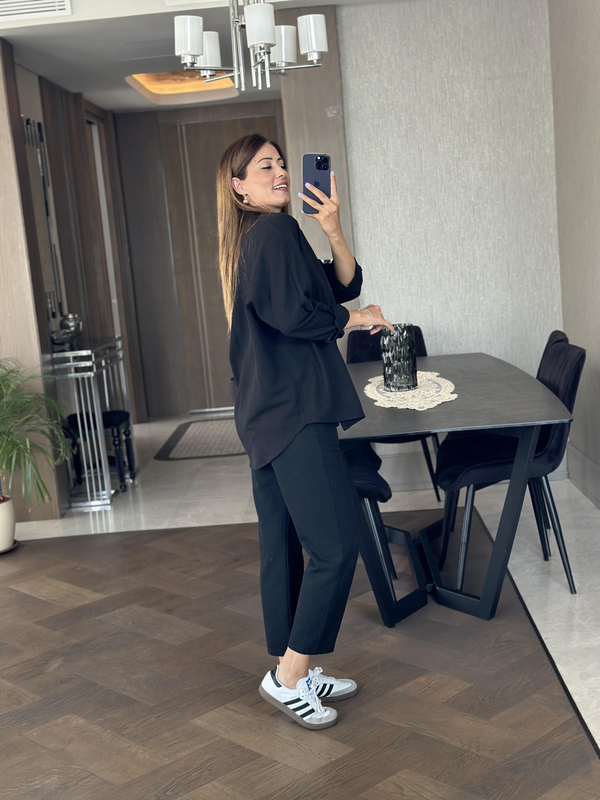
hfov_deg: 30.3
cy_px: 400
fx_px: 1109
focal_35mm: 48
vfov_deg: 39.7
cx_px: 300
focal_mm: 6.86
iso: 125
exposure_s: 1/66
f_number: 1.78
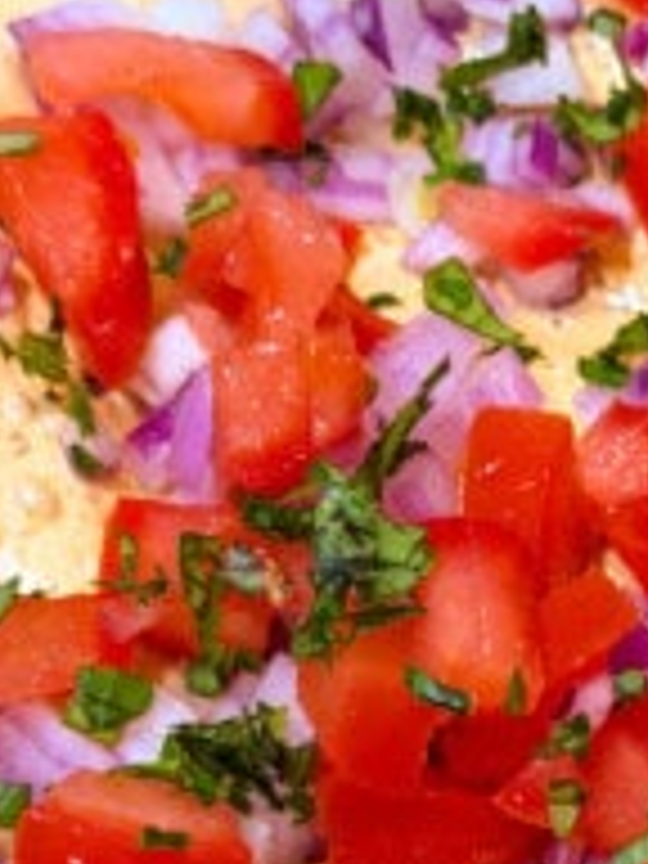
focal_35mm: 120
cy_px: 680
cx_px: 662
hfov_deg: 12.2
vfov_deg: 16.3
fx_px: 2995
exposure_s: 1/60
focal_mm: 6.8
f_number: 1.8
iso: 100
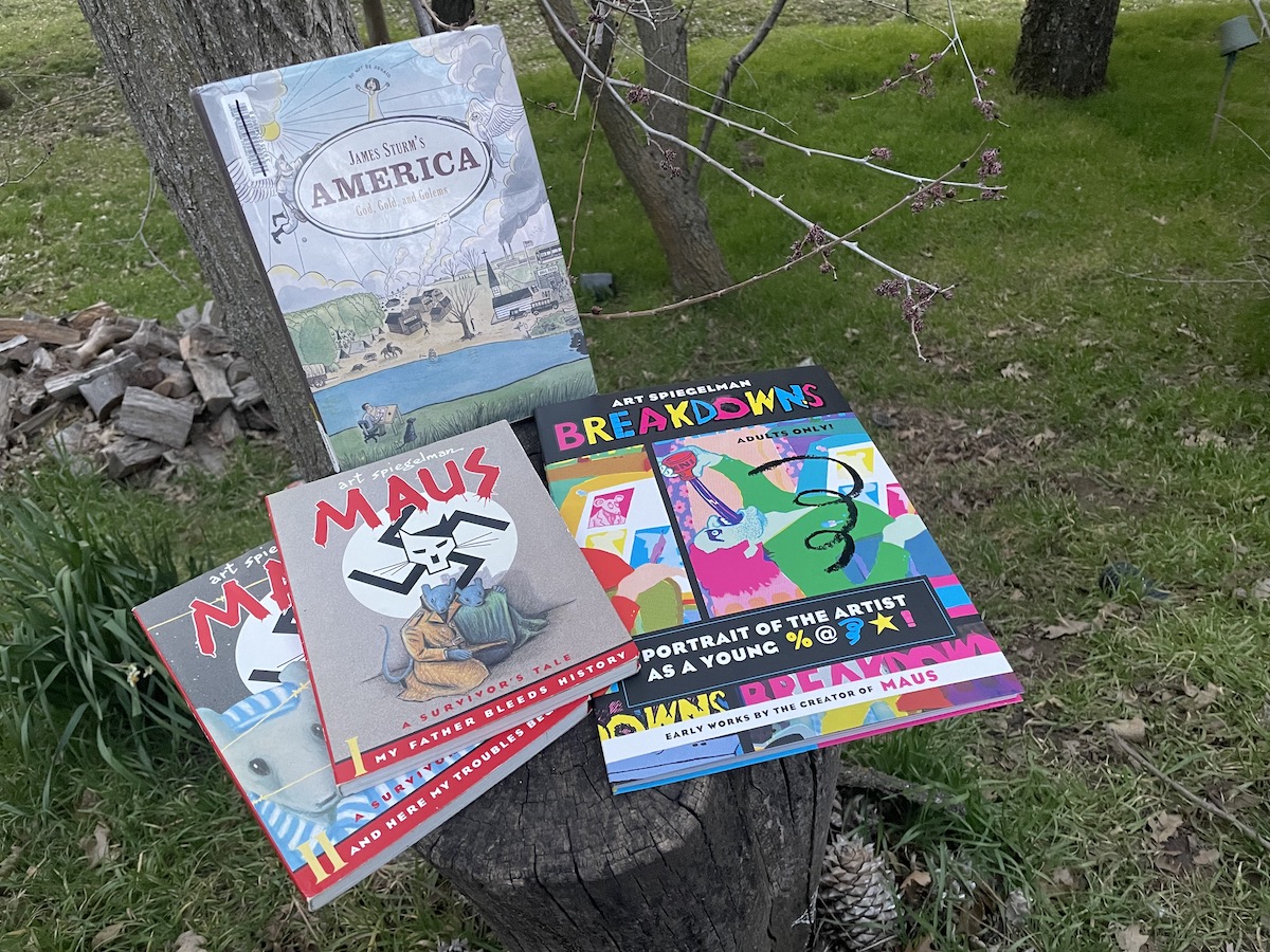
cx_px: 635
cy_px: 476
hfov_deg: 67.3
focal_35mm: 26
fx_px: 954
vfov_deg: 53.1
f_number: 1.6
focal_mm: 4.2
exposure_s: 1/45
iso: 500
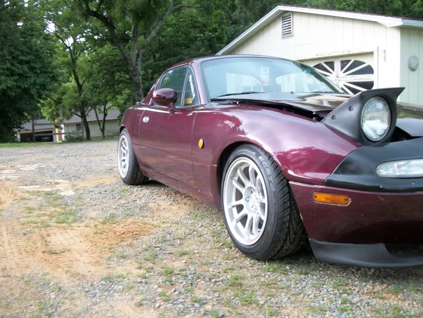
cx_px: 212
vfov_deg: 44.2
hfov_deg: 56.8
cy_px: 159
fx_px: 391
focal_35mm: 32
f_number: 2.9
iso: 160
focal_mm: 5.7
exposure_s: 1/20
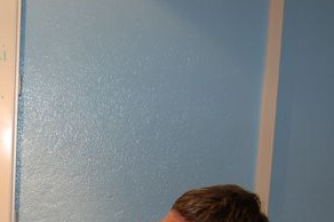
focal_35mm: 74
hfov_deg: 26.3
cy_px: 260
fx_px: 686
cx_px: 23
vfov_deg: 17.6
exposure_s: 1/60
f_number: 3.5
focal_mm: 18
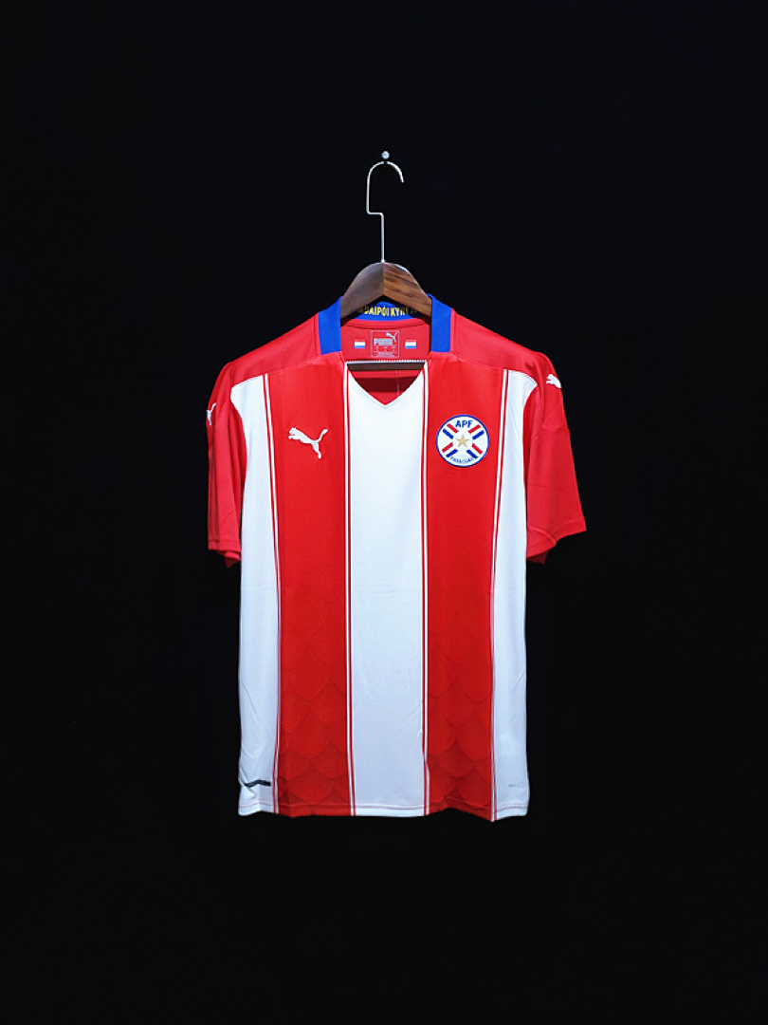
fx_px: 769
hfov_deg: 53.1
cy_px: 512
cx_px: 384
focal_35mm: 26
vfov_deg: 67.3
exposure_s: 1/30
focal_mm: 4.3
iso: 200
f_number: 1.5
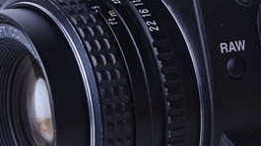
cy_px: 45
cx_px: 229
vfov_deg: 6.8
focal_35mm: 178
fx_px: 1232
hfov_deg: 12.0
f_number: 11
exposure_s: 1/160
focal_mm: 60
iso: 200
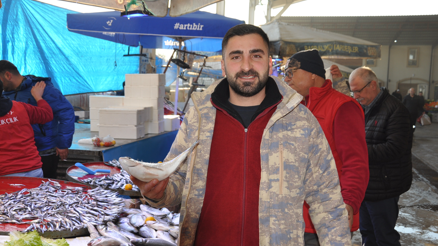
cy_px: 112
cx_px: 218
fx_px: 476
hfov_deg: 49.4
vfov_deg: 29.0
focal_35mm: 41
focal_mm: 26
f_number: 5.6
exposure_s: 1/200
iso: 200
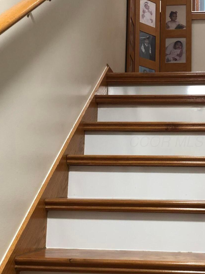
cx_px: 166
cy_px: 141
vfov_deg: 37.5
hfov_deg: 27.9
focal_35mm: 51
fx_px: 403
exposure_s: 1/15
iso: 50
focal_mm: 3.99
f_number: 1.8
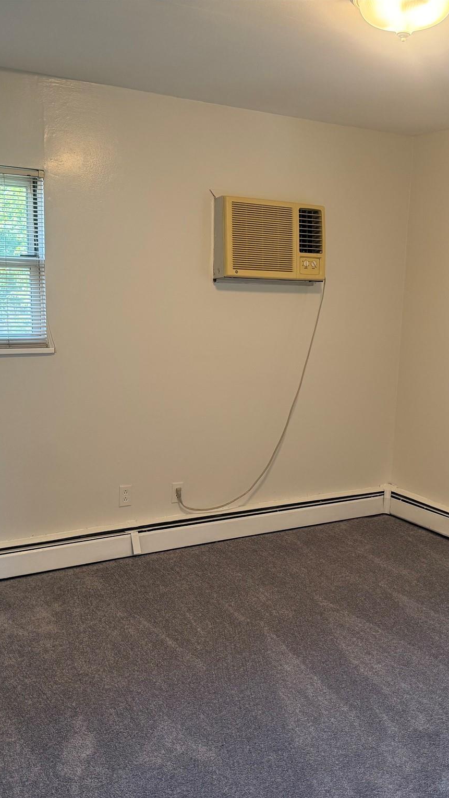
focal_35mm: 35
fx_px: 741
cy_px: 400
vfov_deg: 56.6
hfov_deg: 33.7
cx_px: 248
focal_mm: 6.76
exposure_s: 1/121
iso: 200
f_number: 1.78
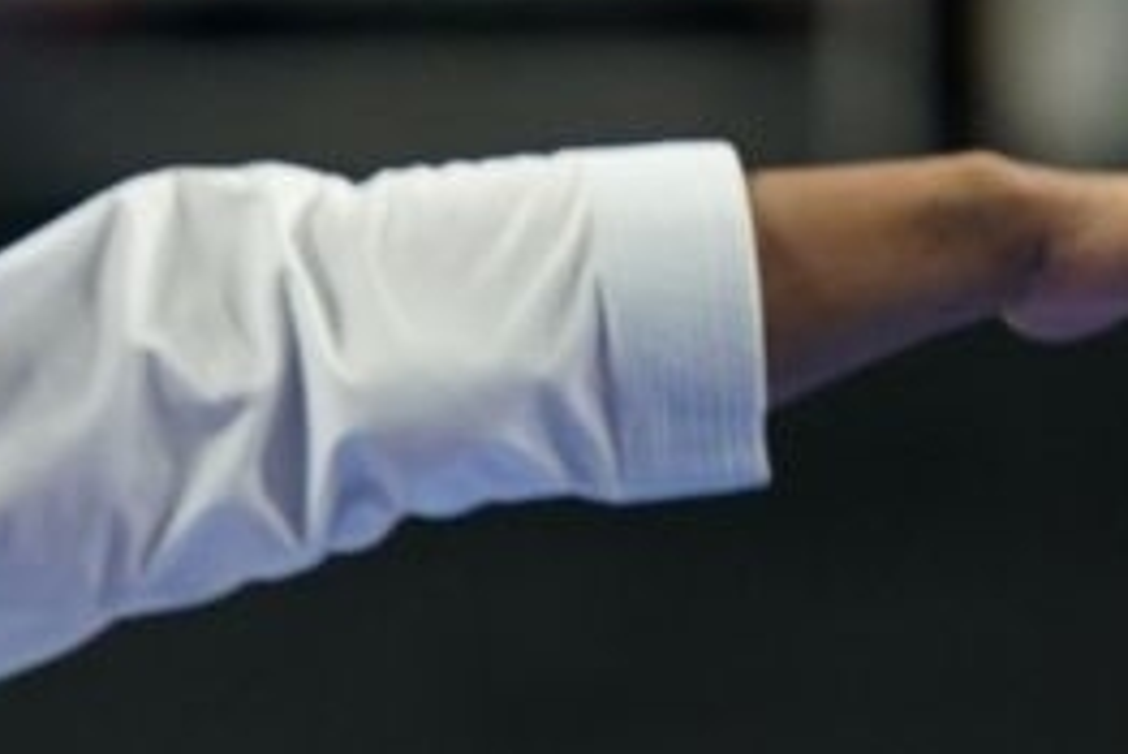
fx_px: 86085
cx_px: -2041
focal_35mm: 2746
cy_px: 1013
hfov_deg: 0.8
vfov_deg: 0.5
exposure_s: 1/320
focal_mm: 400
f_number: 2.8
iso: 800
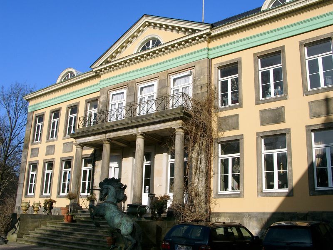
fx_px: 327
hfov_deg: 54.0
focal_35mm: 34
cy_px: 125
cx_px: 166
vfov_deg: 41.8
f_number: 4
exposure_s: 1/1081
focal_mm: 7.13
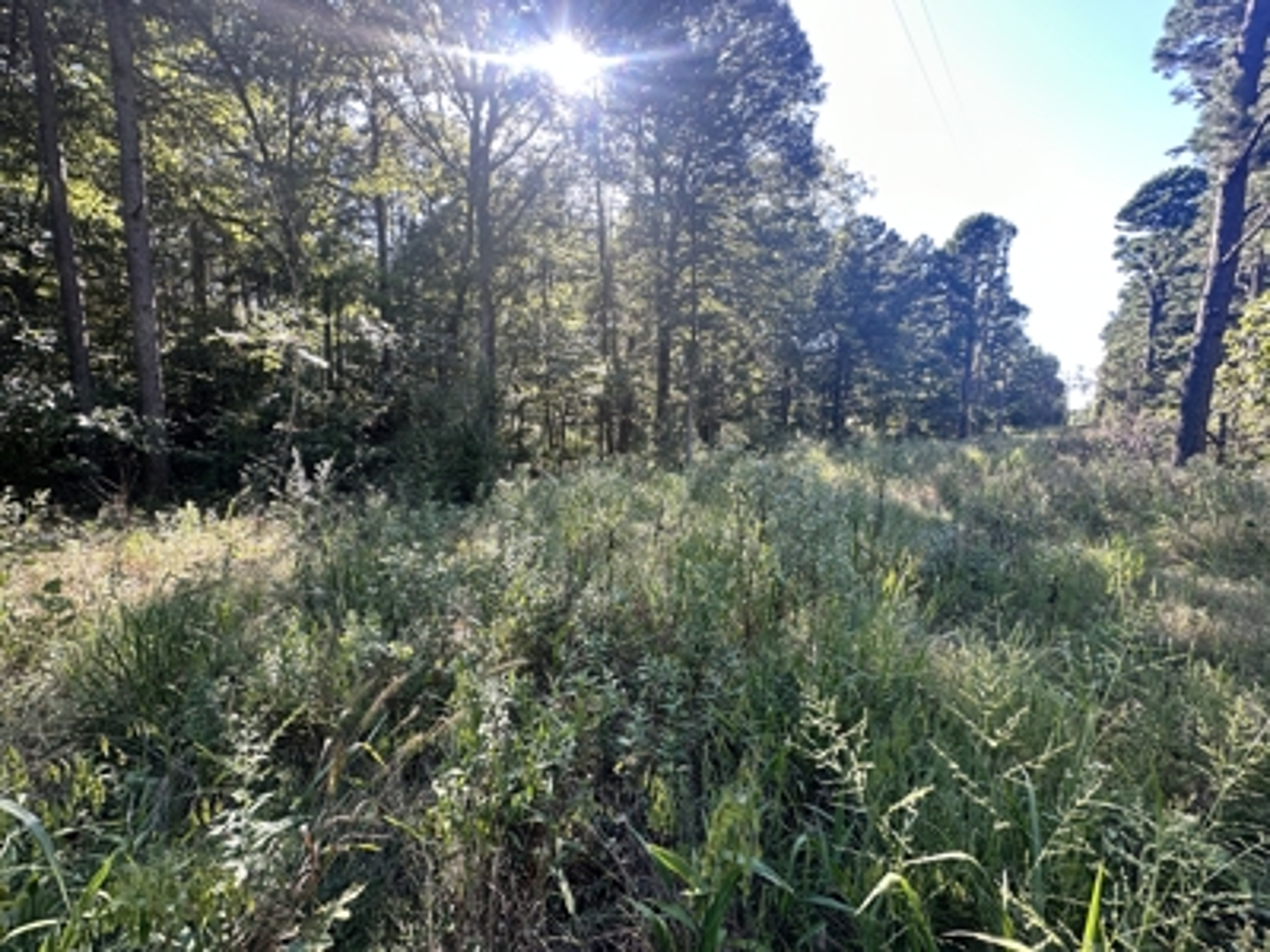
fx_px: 514
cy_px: 476
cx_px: 635
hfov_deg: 102.1
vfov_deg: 85.7
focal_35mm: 14
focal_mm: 2.22
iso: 50
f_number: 2.2
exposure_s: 1/99
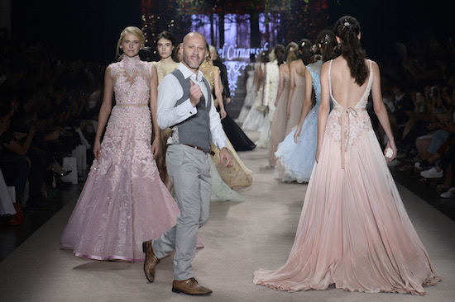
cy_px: 151
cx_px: 228
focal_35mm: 70
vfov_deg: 19.4
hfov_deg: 28.9
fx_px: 884
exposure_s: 1/400
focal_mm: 70
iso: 800
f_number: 4
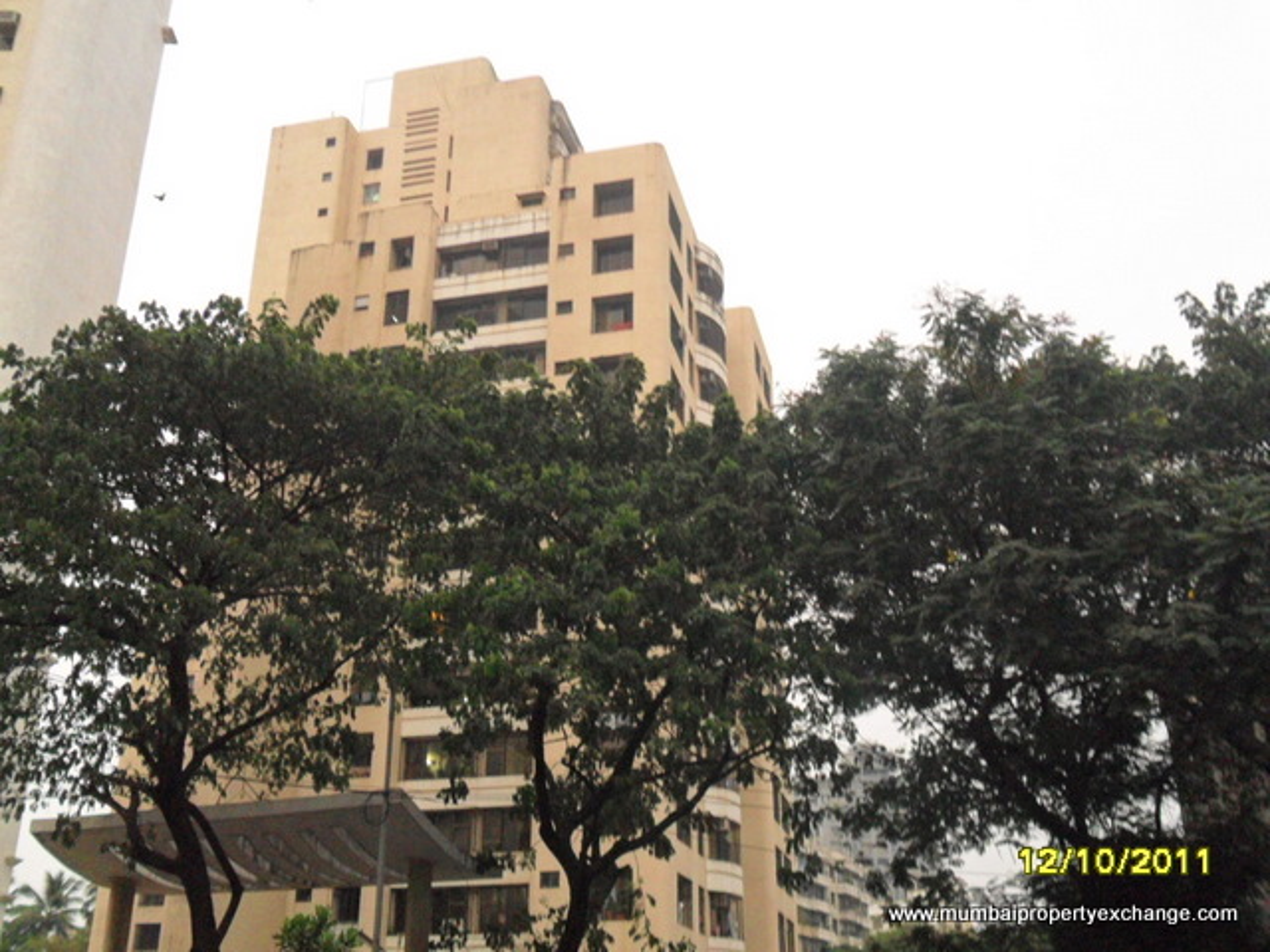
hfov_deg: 50.1
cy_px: 476
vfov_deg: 38.7
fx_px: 1357
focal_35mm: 37
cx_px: 635
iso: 400
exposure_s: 1/30
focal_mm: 6.6
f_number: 4
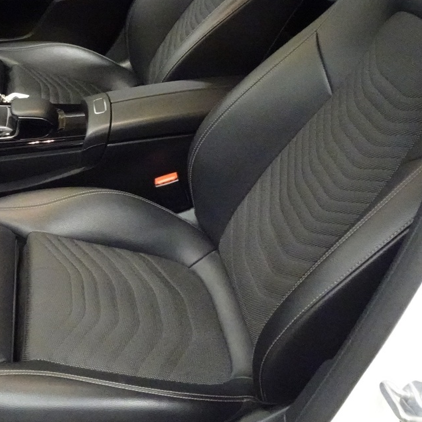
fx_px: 662
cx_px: 136
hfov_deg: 35.0
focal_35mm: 48
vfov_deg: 35.0
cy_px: 143
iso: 2000
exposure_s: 1/30
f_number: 3.5
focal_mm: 4.25
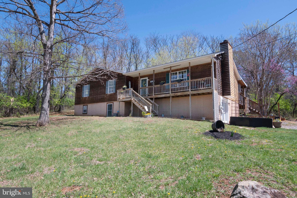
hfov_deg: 81.2
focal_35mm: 21
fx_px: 173
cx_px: 148
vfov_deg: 59.5
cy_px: 99
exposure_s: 1/640
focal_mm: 14
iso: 1000
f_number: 13
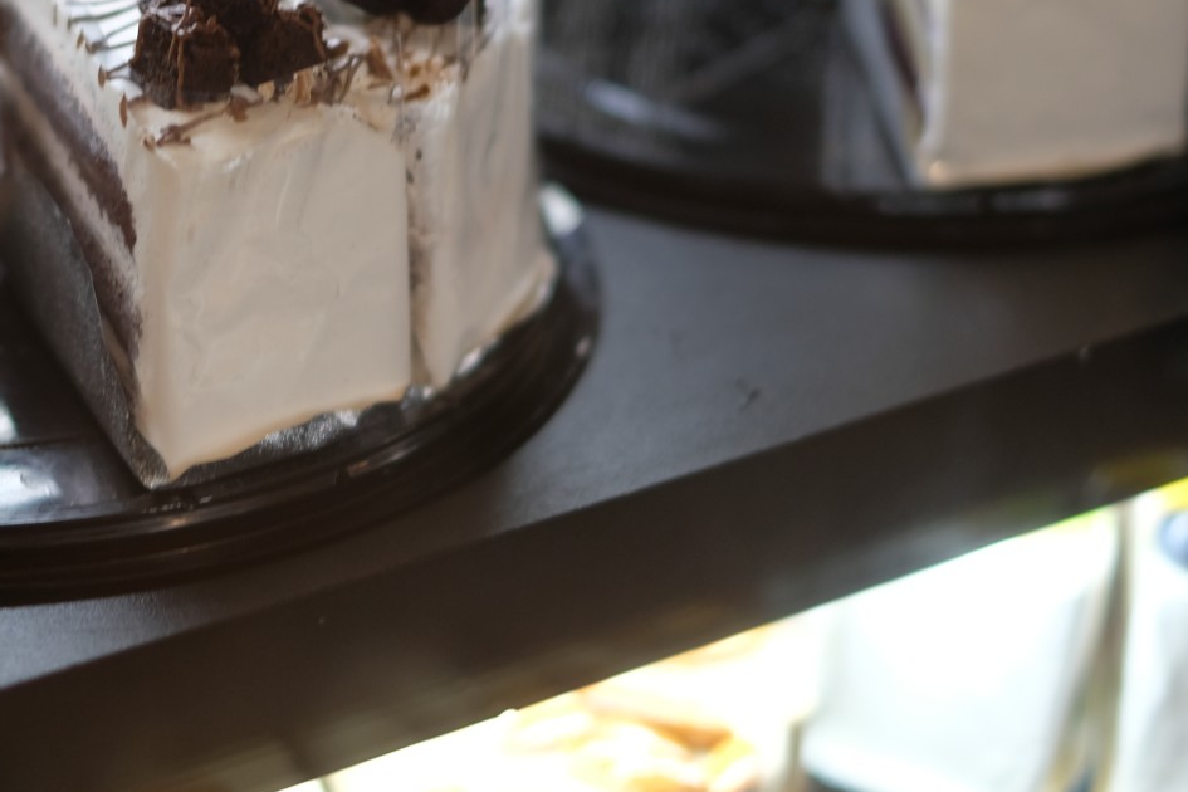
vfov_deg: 13.5
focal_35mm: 101
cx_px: 357
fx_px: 3333
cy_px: 303
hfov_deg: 20.1
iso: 250
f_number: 1.4
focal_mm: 35
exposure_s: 1/60
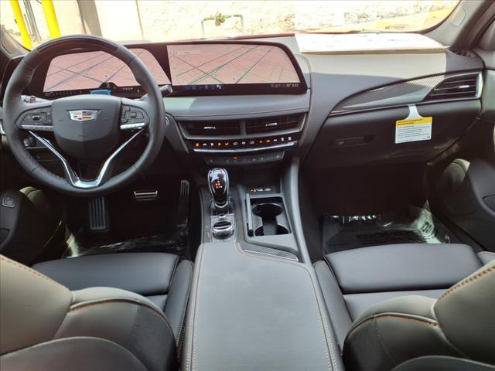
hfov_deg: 65.3
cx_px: 248
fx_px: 386
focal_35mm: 27
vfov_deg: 51.4
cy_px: 186
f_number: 1.9
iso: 40
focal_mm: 3.58
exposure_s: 1/120
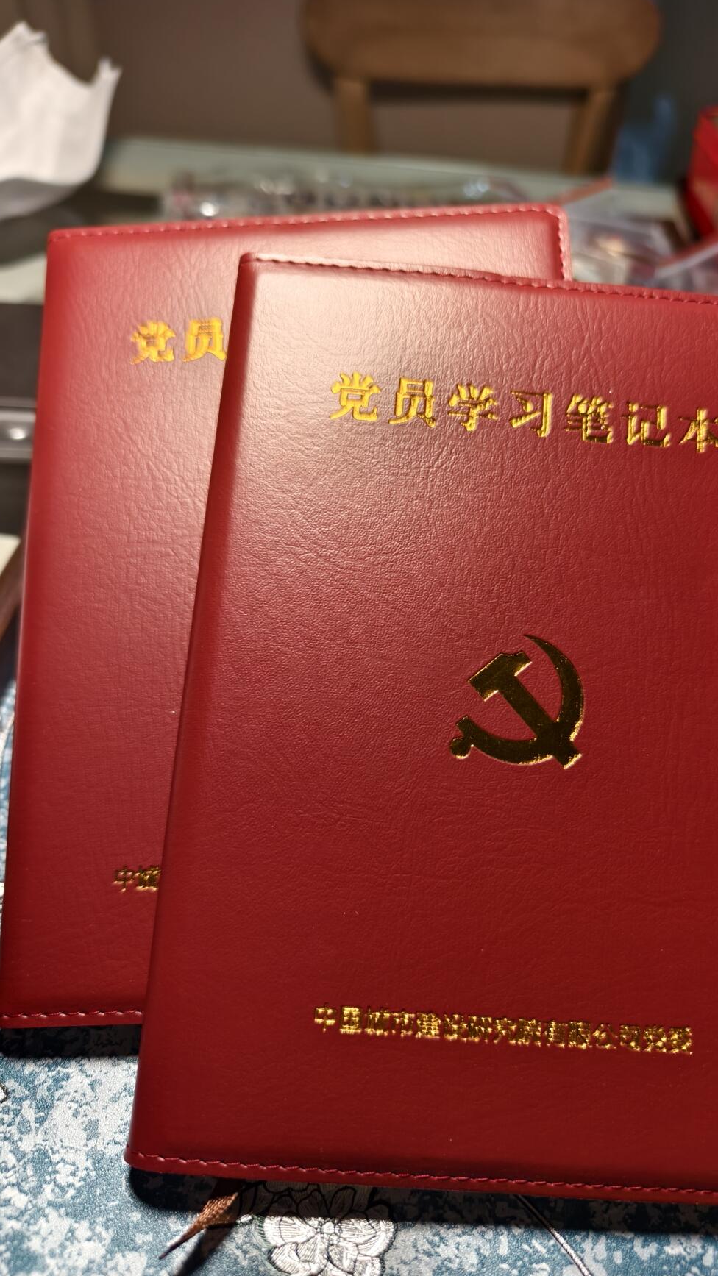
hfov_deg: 44.3
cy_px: 644
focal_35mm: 26
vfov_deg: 71.9
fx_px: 880
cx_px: 402
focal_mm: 8.67
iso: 50
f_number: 1.75
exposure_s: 1/100
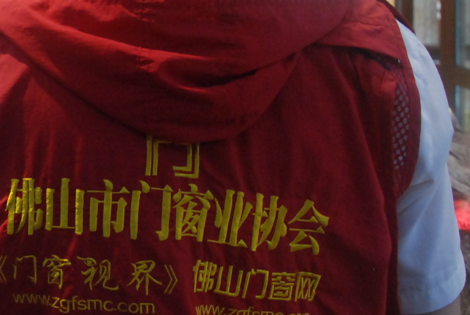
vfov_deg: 19.5
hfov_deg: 27.3
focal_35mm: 67
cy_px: -39
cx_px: -57
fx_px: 876
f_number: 3.5
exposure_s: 1/40
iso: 1000
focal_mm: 18
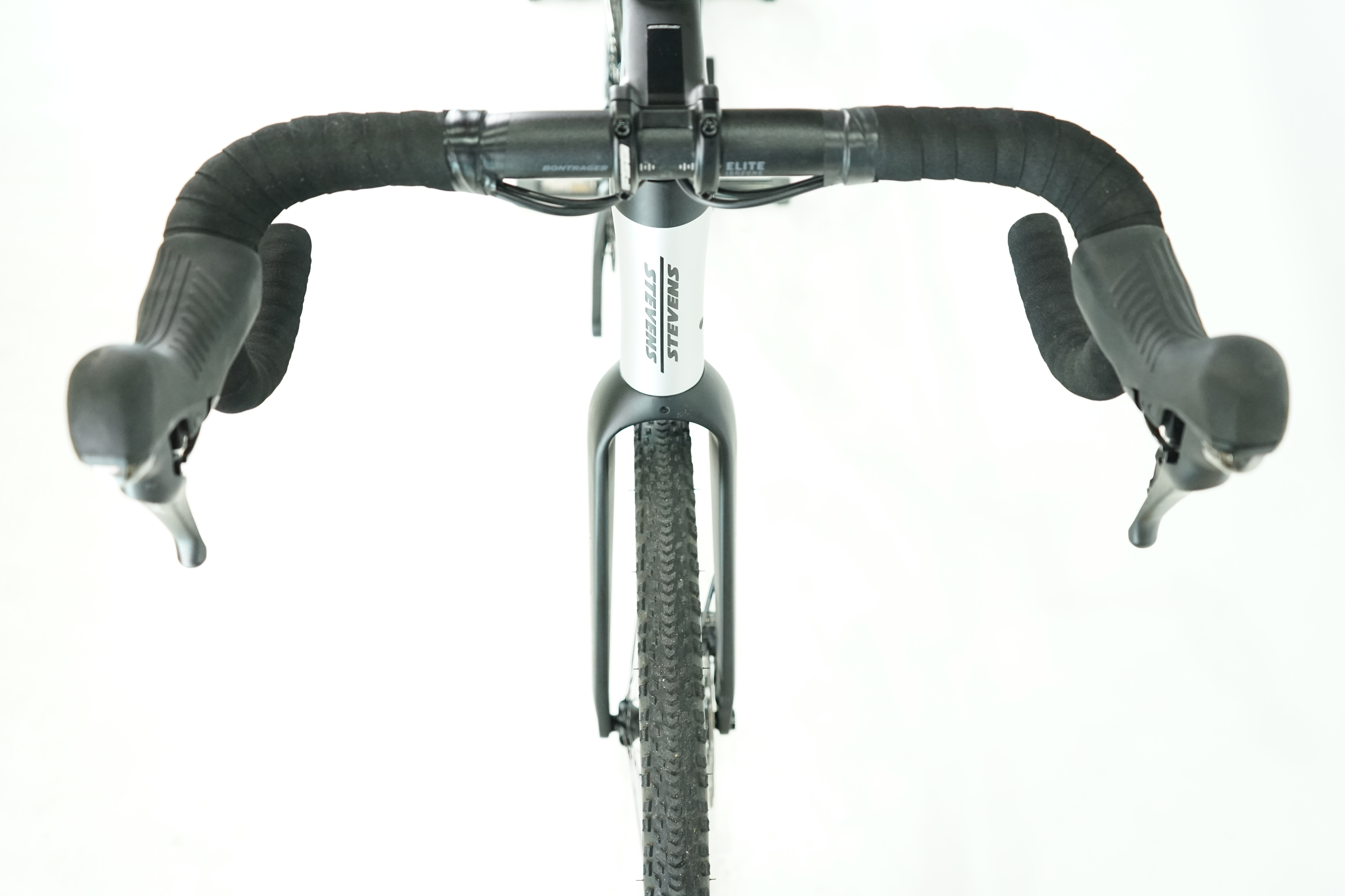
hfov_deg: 61.9
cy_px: 448
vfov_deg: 43.6
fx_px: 1121
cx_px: 672
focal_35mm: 30
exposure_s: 1/200
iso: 2500
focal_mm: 30
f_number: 4
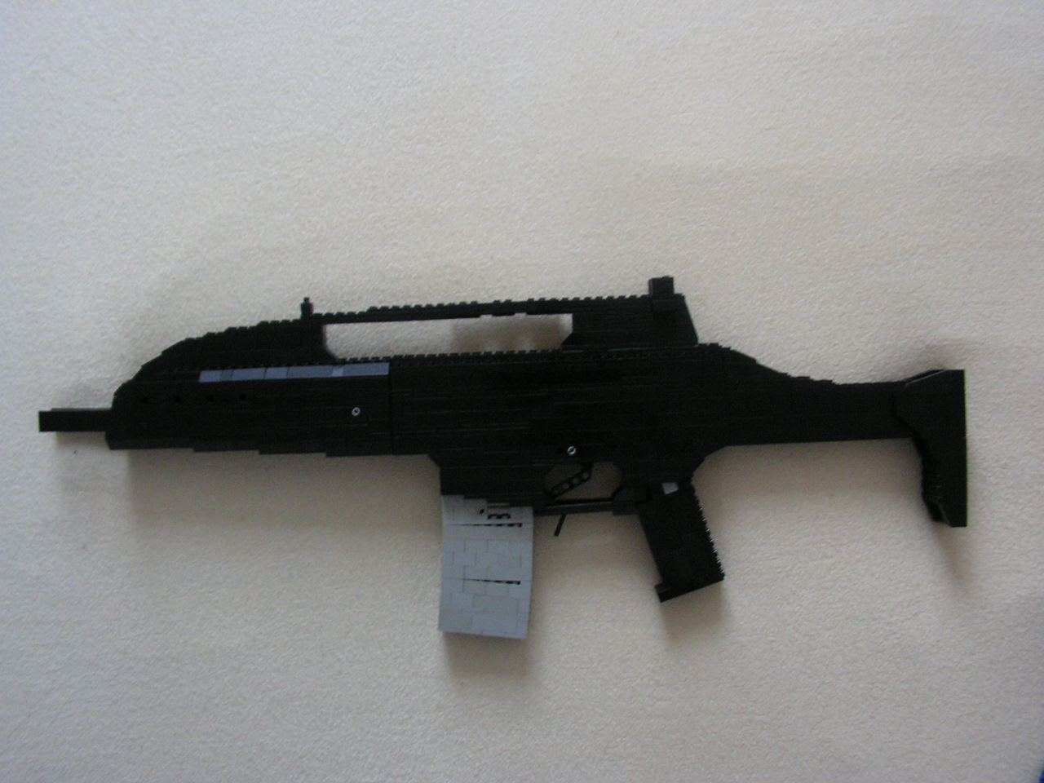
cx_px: 522
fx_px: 1086
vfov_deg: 39.7
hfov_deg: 51.4
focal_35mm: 36
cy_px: 392
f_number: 3.2
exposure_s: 1/30
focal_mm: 6
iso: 200
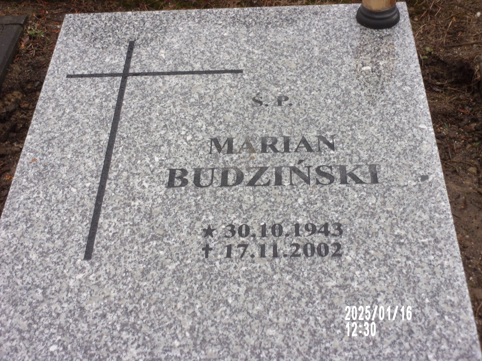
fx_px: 891
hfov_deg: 30.3
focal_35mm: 64
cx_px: 241
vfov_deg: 22.9
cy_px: 180
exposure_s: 1/42
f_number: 5.2
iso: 80
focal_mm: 11.5
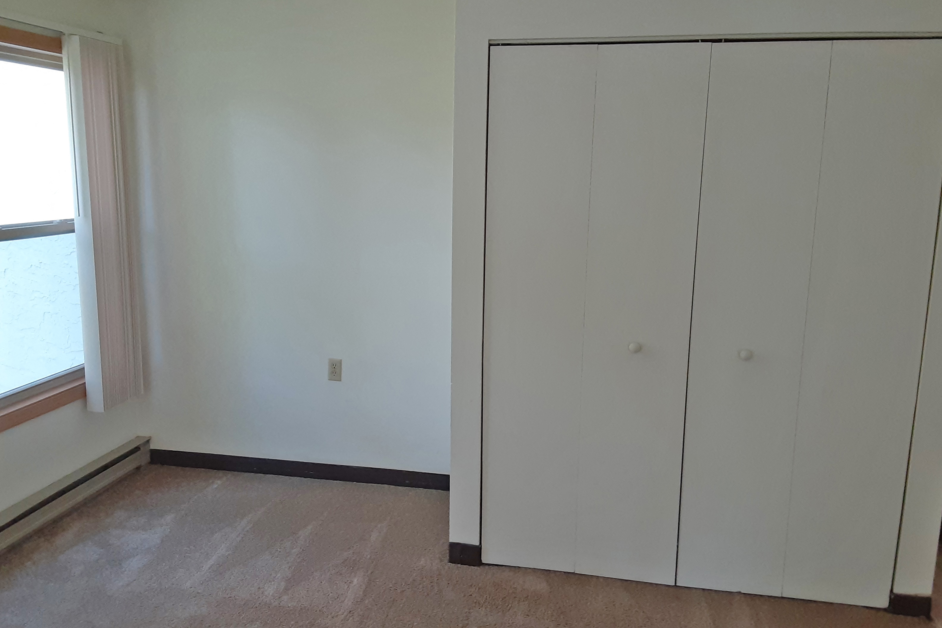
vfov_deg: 45.0
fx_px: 759
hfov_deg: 63.7
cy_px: 306
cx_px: 462
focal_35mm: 29
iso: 125
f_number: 1.9
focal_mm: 2.91
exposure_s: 1/60
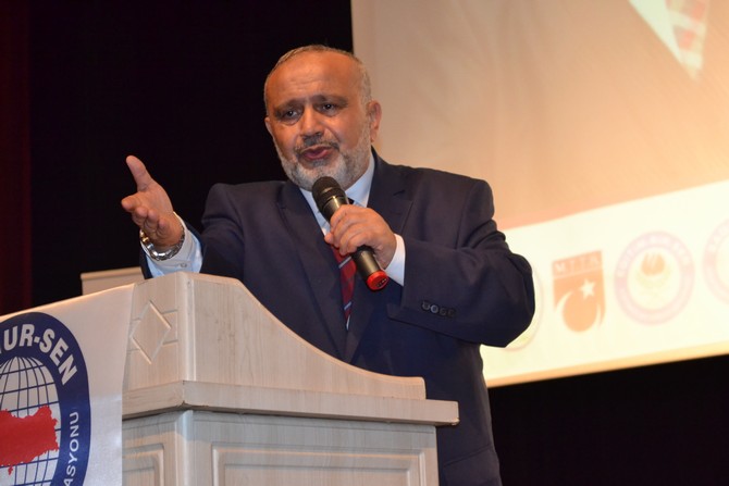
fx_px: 1671
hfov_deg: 24.6
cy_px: 243
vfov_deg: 16.6
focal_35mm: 82
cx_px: 364
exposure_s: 1/60
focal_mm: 55
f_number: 5.6
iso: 3200
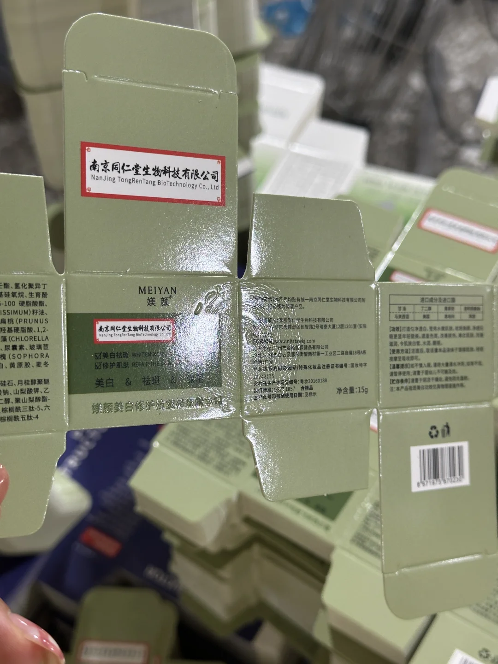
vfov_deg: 39.7
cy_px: 332
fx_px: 921
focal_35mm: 48
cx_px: 249
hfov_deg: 30.3
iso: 80
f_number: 1.78
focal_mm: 6.86
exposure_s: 1/50
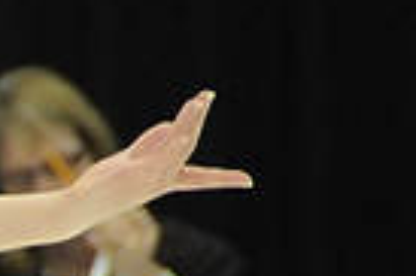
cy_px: 520
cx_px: -756
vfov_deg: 0.8
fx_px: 20221
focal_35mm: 1752
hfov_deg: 1.2
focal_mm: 200
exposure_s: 1/500
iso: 3200
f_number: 5.6
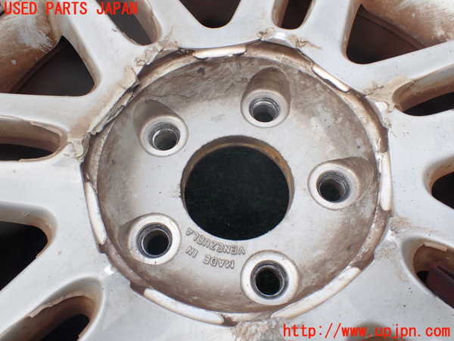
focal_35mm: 30
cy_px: 170
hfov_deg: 60.0
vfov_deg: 46.8
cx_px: 227
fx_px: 393
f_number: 3.2
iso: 100
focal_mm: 5.4
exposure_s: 1/500
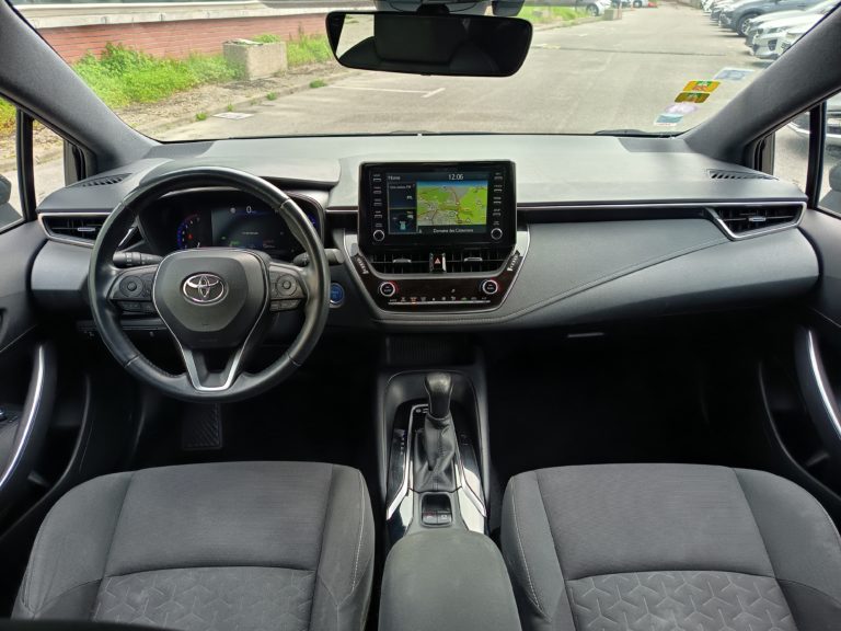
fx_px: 583
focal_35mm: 24
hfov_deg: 71.6
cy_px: 316
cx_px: 420
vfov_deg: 56.8
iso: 107
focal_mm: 5.24
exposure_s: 1/100
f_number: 1.7
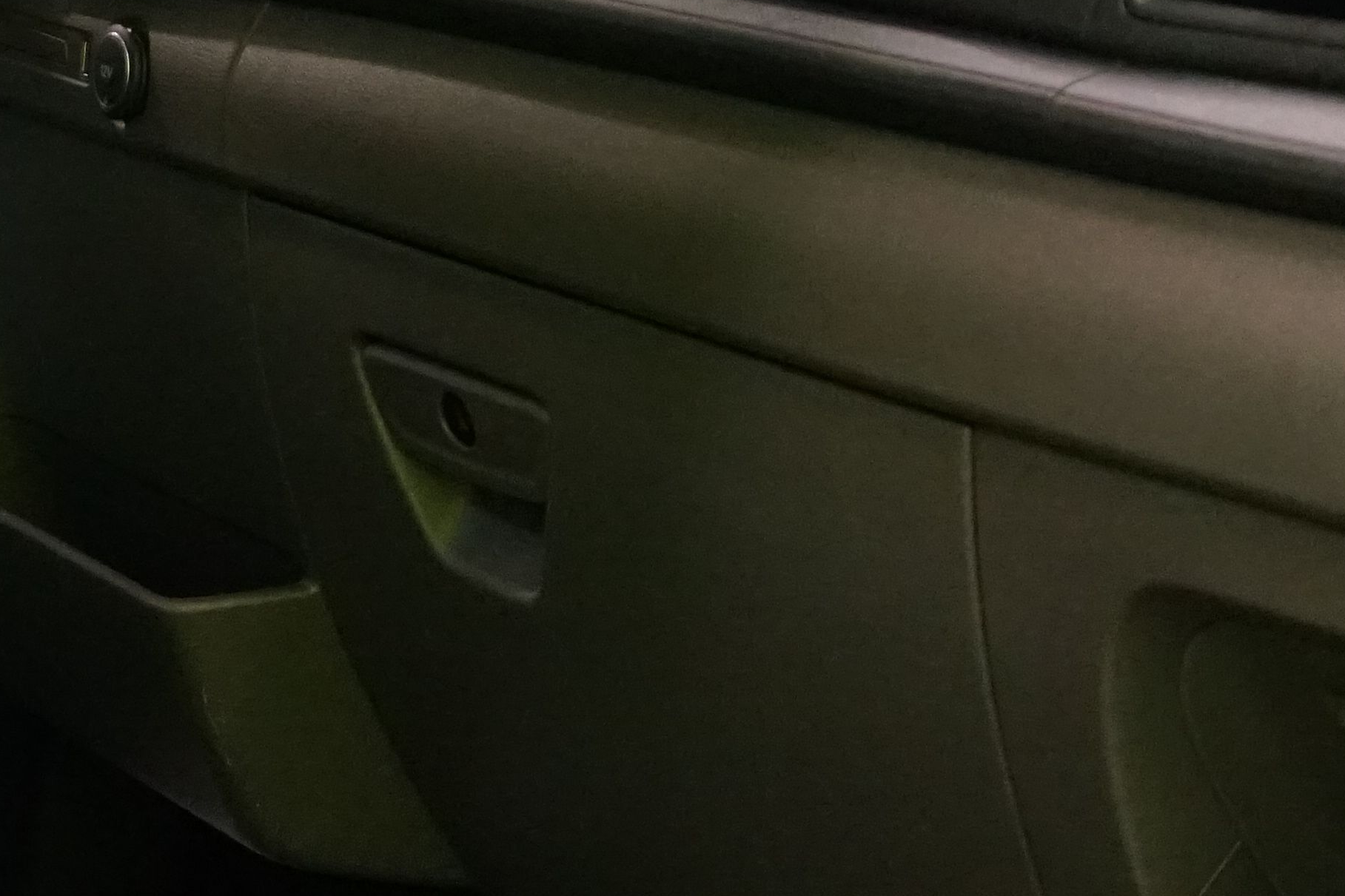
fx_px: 4072
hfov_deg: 18.1
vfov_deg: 12.5
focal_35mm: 109
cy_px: 311
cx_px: -132
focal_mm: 33
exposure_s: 1/160
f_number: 4
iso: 5000
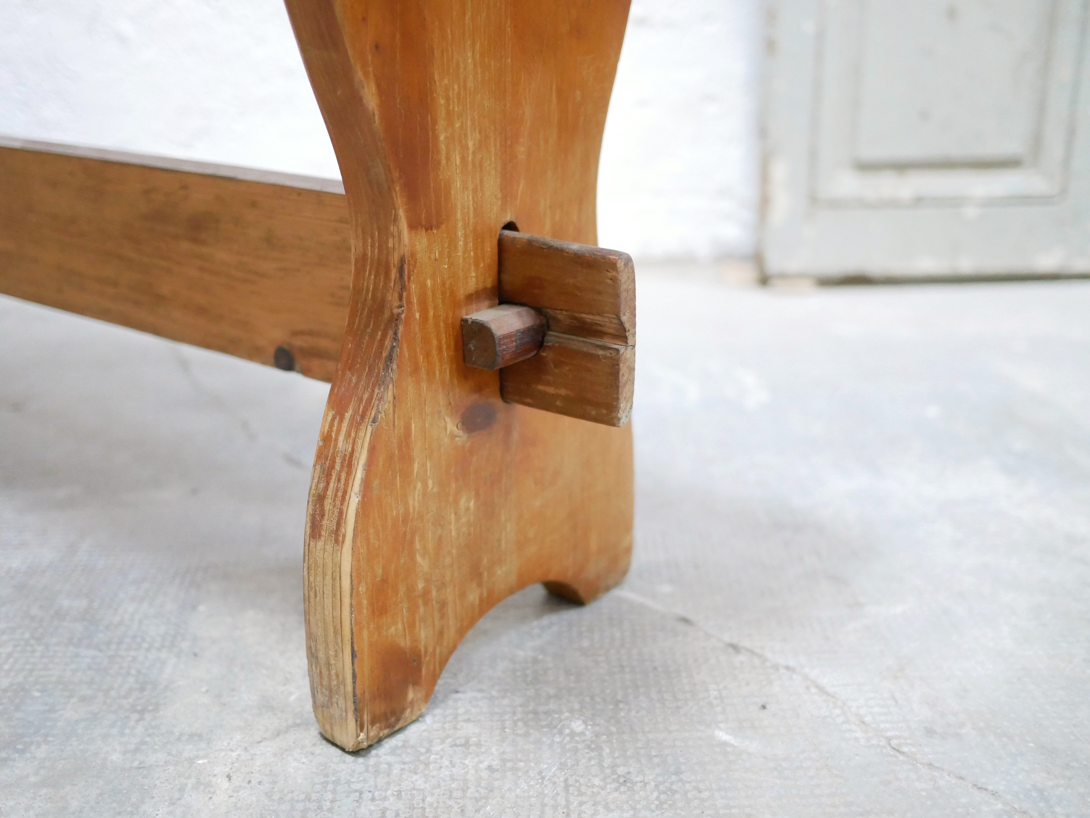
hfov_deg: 46.8
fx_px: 1260
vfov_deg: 36.0
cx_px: 545
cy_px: 409
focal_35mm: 40
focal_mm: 20
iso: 3200
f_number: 1.7
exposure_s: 1/20
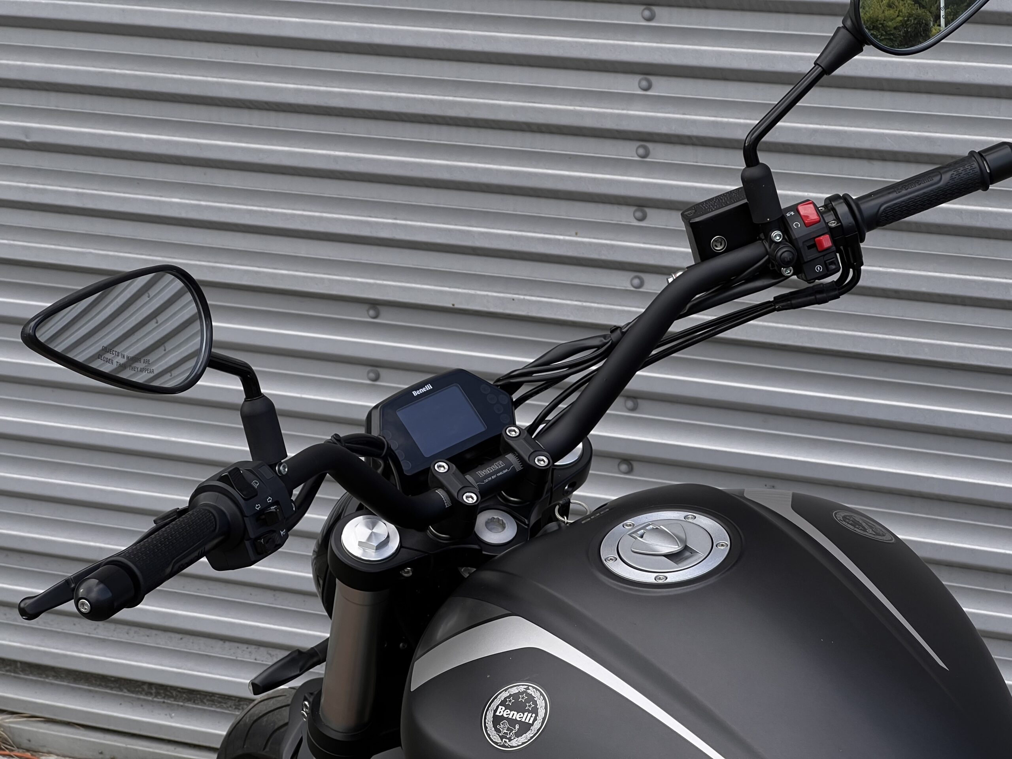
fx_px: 2251
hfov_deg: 25.3
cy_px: 380
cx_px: 506
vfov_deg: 19.1
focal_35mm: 77
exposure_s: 1/233
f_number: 2.8
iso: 32
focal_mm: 9
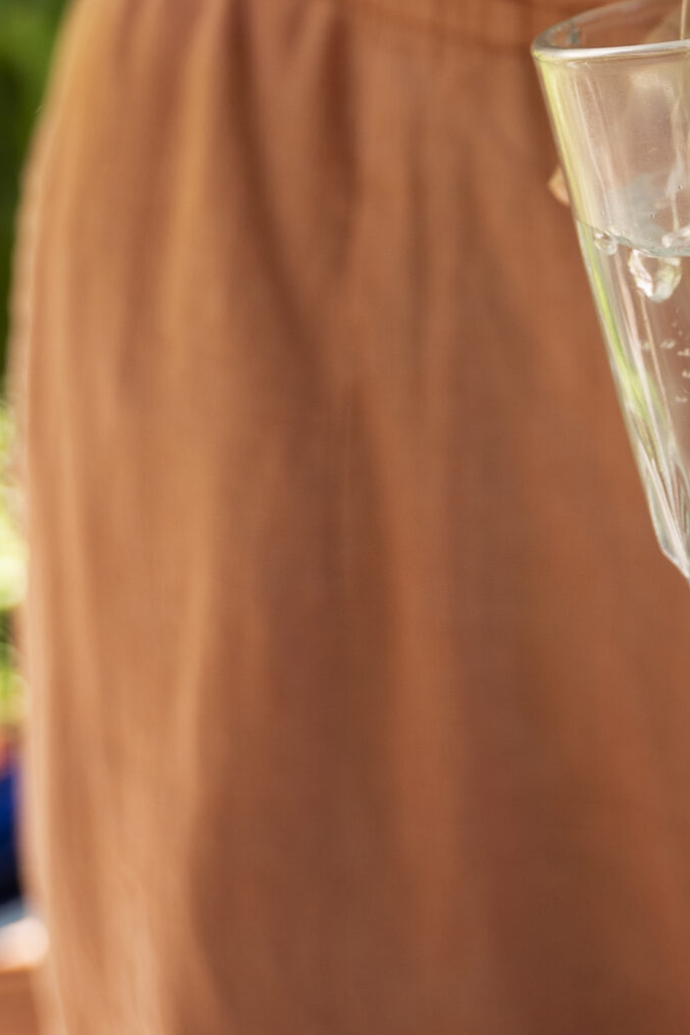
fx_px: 2155
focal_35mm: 75
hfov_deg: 17.9
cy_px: -135
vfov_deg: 24.9
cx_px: 616
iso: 100
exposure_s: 1/250
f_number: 2.8
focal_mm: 30
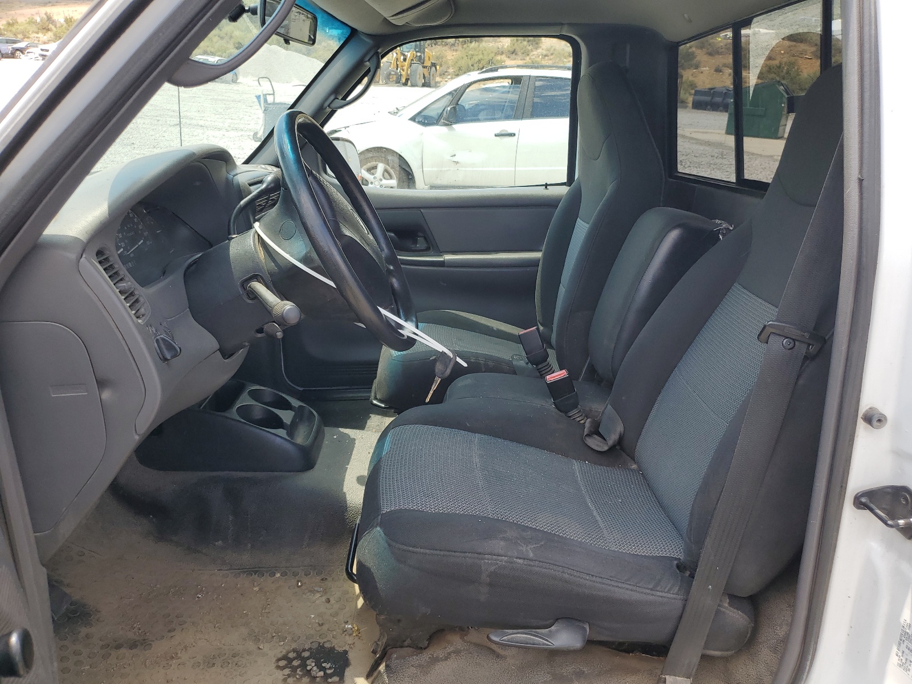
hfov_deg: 67.3
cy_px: 342
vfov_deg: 53.1
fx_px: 685
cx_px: 456
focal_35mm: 26
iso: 50
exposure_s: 1/556
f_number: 1.5
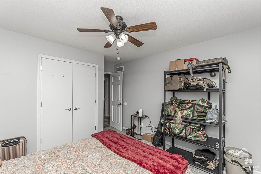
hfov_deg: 100.4
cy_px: 87
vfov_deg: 77.3
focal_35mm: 15
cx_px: 130
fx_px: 109
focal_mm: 10
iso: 640
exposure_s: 1/60
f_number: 10
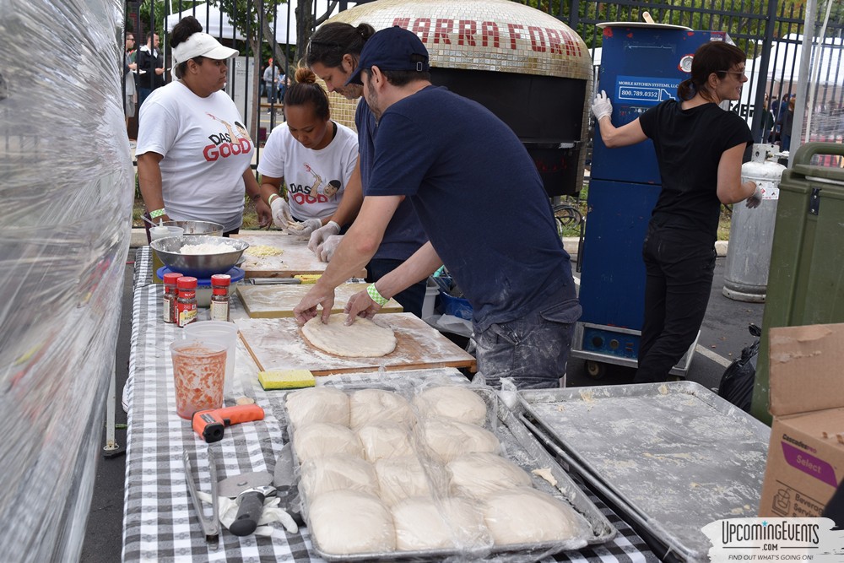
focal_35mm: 36
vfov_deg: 36.9
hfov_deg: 53.1
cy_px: 282
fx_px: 844
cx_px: 422
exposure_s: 1/250
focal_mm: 24
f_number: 8
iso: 250
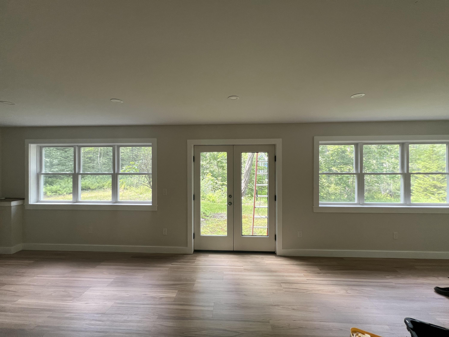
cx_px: 224
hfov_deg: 106.2
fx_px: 169
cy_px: 168
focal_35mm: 13
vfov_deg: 89.9
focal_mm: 1.57
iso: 80
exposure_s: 1/99
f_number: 1.8
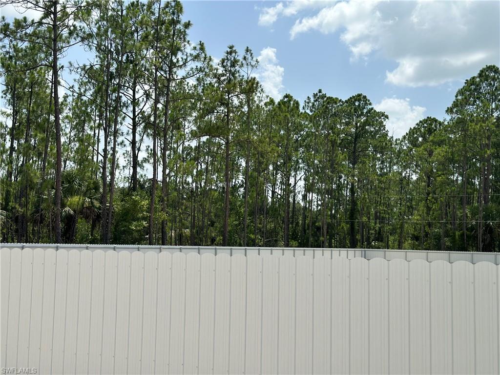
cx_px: 250
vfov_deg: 30.3
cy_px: 188
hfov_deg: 39.7
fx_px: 693
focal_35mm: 48
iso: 100
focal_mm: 6.86
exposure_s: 1/6623
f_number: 1.78
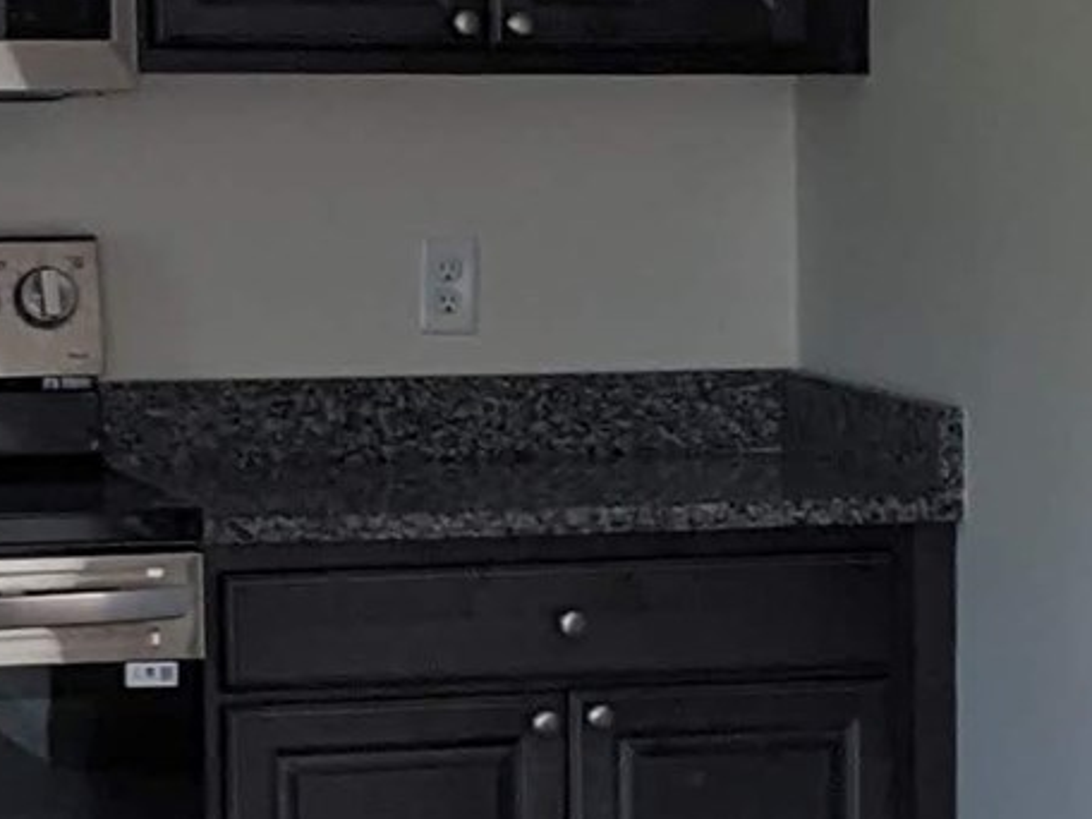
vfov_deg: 8.1
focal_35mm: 182
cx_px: 1152
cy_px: 757
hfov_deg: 10.7
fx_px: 5741
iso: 112
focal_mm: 4.38
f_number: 1.73
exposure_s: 1/120
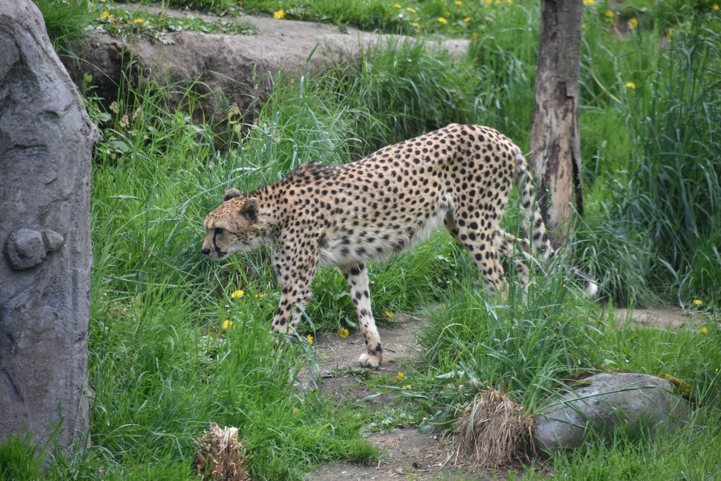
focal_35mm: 300
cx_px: 360
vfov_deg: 4.6
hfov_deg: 6.9
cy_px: 240
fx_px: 6009
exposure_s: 1/640
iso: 720
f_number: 5.6
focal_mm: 300
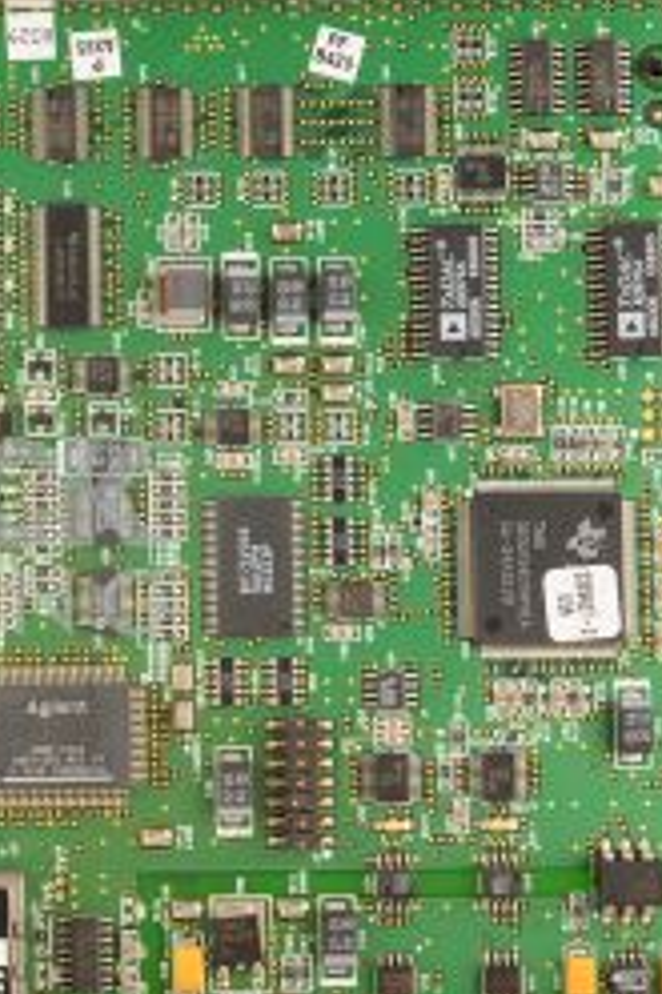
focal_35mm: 121
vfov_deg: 16.9
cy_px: 539
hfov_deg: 11.0
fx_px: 3342
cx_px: -233
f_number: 13
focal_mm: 50
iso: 1600
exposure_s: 1/160
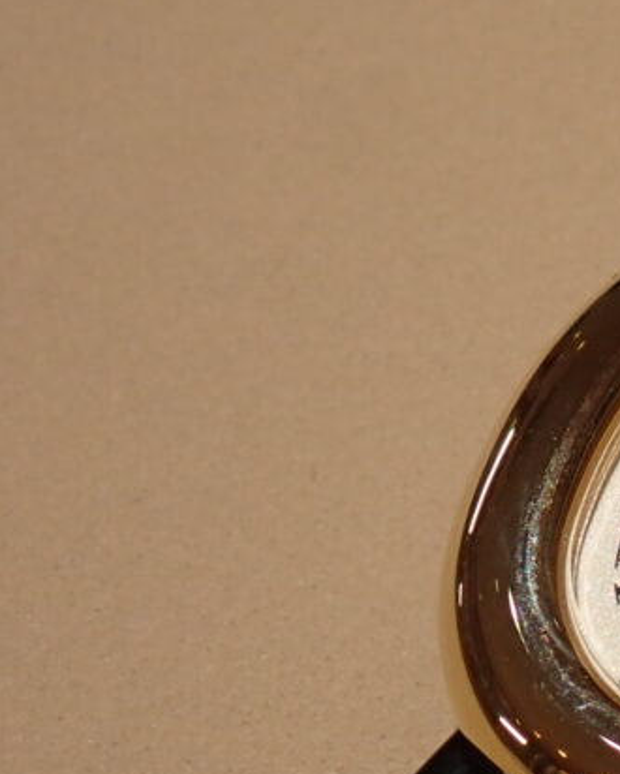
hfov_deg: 5.4
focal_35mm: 284
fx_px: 6509
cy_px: 490
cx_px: 915
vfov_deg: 6.8
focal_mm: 18
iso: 200
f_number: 4.9
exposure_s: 1/200
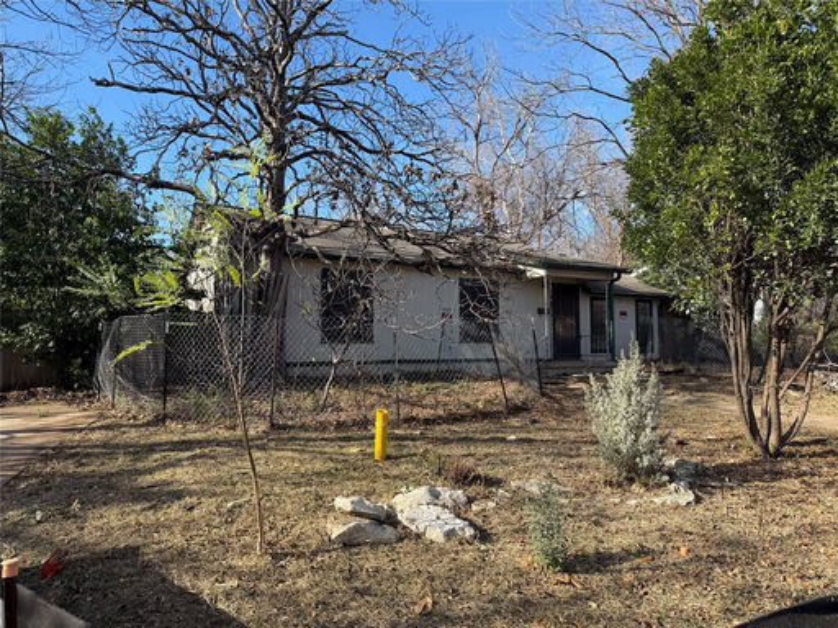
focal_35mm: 24
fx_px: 581
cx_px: 419
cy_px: 314
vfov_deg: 56.8
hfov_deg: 71.6
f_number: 1.78
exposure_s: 1/1770
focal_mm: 6.76
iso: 80
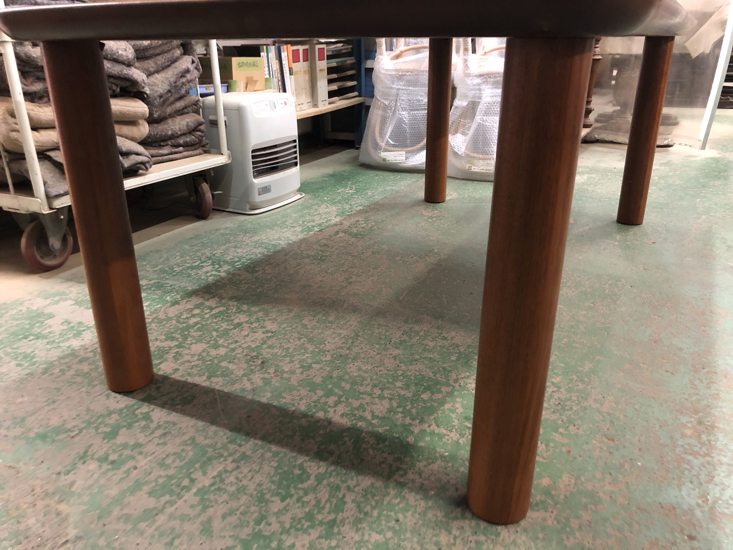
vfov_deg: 49.7
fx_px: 593
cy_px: 275
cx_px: 366
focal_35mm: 28
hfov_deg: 63.4
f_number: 1.8
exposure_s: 1/7
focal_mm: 3.99
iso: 100
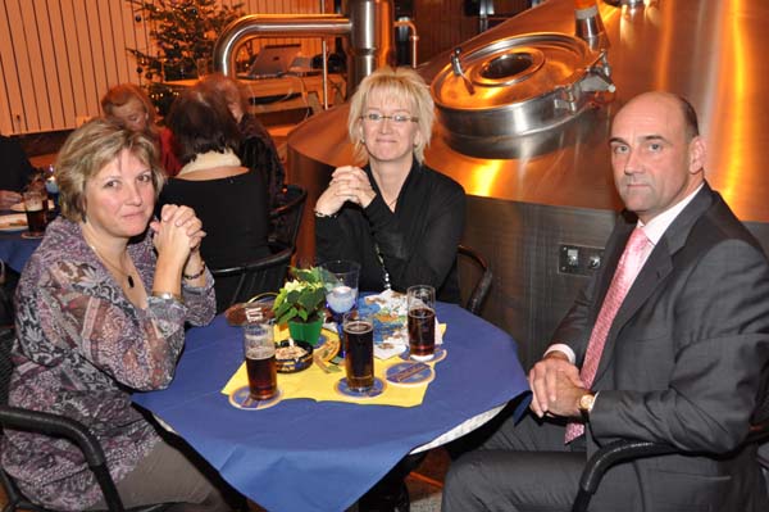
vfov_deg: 36.8
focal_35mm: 36
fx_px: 768
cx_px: 384
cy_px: 256
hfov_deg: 53.2
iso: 500
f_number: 4
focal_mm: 24
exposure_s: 1/60
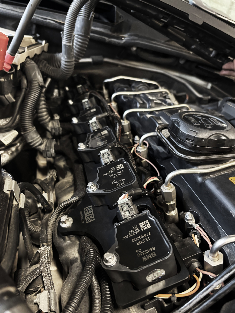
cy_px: 161
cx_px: 120
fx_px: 244
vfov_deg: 65.3
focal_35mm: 27
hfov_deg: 51.4
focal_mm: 5.96
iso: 500
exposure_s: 1/25
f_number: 1.6
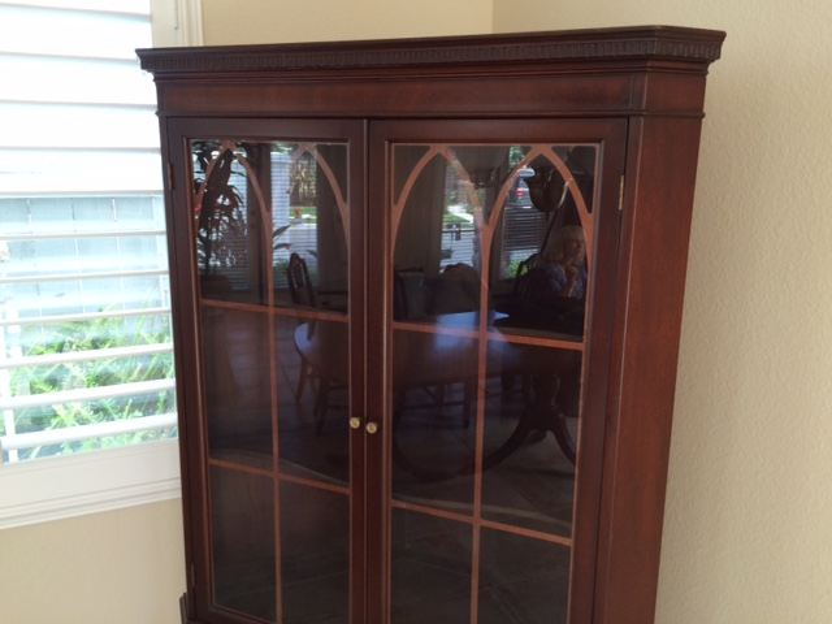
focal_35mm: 29
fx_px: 697
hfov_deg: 61.7
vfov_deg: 48.2
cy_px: 312
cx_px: 416
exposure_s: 1/30
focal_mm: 4.15
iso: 40
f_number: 2.2
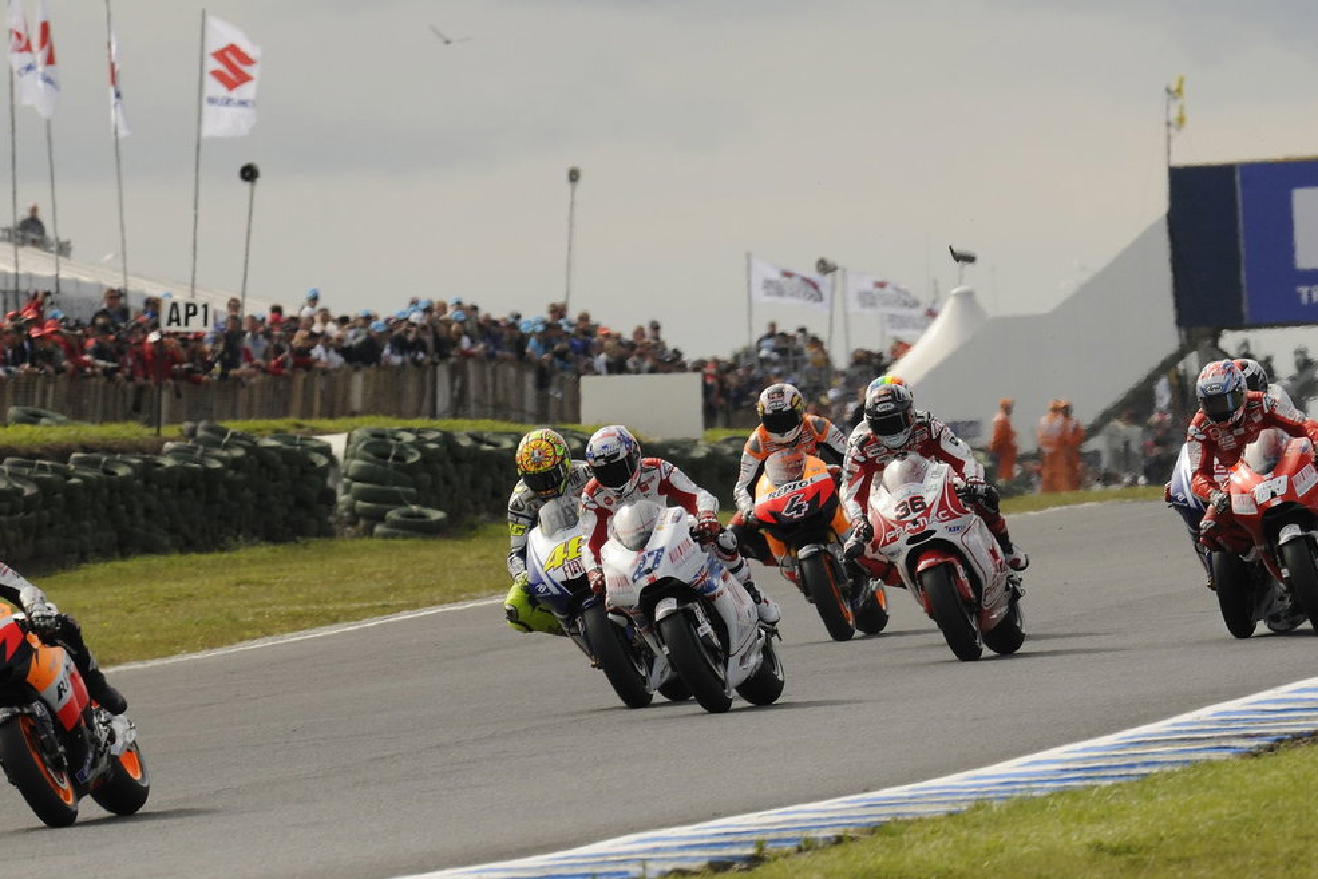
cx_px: 925
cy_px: 443
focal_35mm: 812
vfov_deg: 1.7
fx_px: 29731
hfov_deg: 2.5
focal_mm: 500
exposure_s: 1/800
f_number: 9
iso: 500
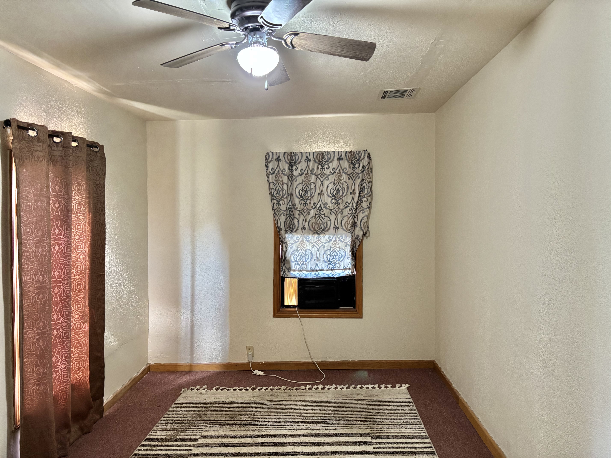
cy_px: 229
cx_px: 306
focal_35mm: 26
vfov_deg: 53.1
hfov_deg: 67.3
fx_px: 459
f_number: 1.6
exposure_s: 1/60
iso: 500
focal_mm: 5.96
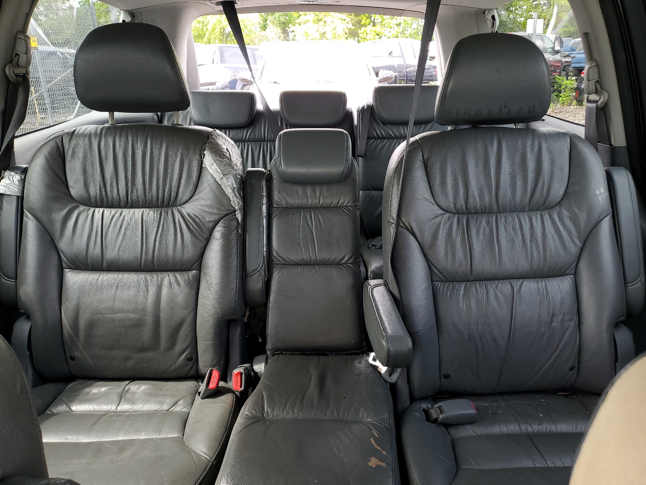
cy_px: 242
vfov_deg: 53.1
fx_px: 485
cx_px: 323
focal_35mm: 26
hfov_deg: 67.3
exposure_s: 1/120
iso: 52
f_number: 1.5
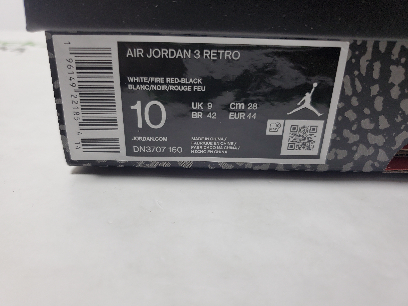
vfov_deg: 53.1
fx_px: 306
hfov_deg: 67.3
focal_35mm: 26
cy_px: 153
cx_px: 204
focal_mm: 4.3
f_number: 1.5
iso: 50
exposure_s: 1/338
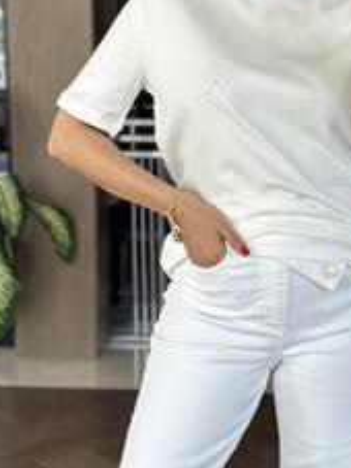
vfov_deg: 18.4
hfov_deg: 13.8
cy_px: 202
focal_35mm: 107
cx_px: 279
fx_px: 1448
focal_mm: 6.86
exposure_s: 1/129
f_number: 1.78
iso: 64
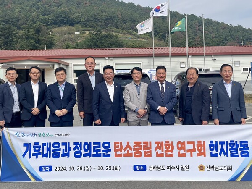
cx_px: 126
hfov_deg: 67.3
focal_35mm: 26
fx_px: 189
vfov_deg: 53.1
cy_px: 94
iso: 50
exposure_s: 1/5000
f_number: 1.6
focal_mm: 5.1
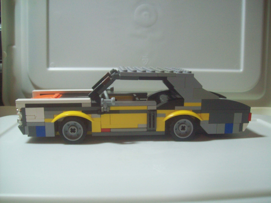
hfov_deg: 51.4
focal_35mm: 36
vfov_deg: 39.7
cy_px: 102
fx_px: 282
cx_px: 136
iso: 160
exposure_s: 1/13
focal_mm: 6
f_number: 2.7
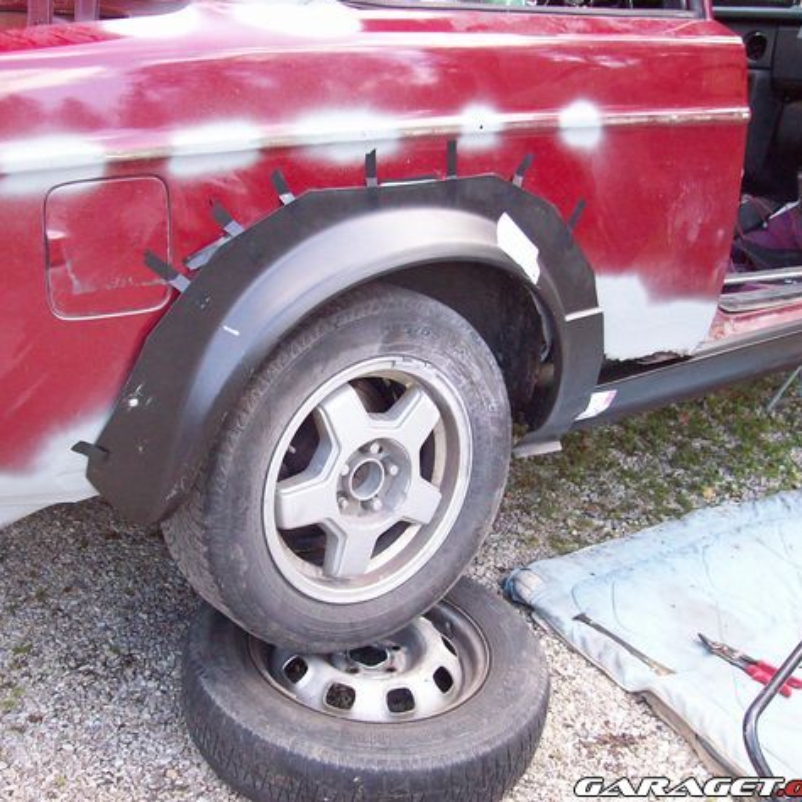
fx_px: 1127
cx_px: 323
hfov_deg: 39.0
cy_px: 398
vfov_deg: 39.2
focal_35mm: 43
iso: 200
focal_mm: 6
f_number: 2.7
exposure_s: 1/143
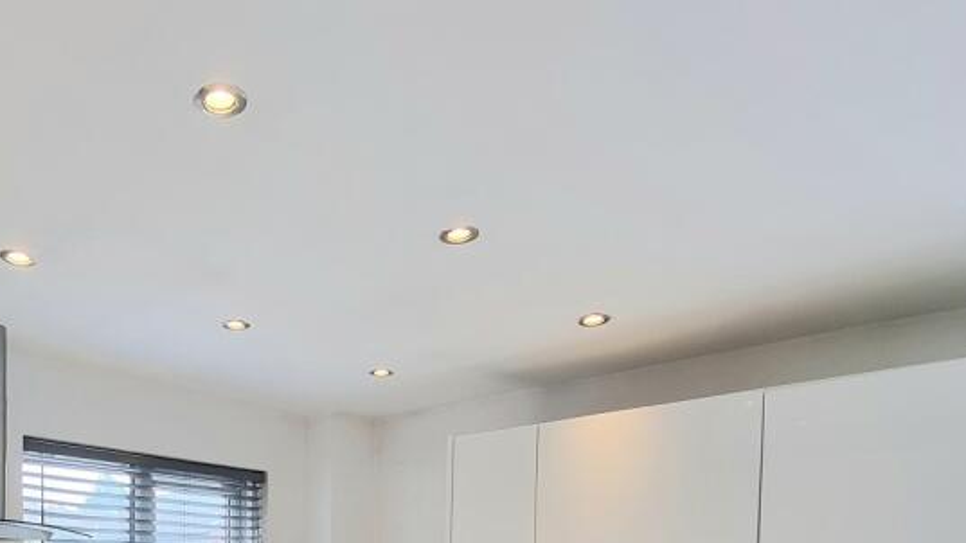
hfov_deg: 65.2
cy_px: 602
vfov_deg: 36.2
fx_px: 692
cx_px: 230
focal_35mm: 27
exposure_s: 1/100
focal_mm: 2.2
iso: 80
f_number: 2.2
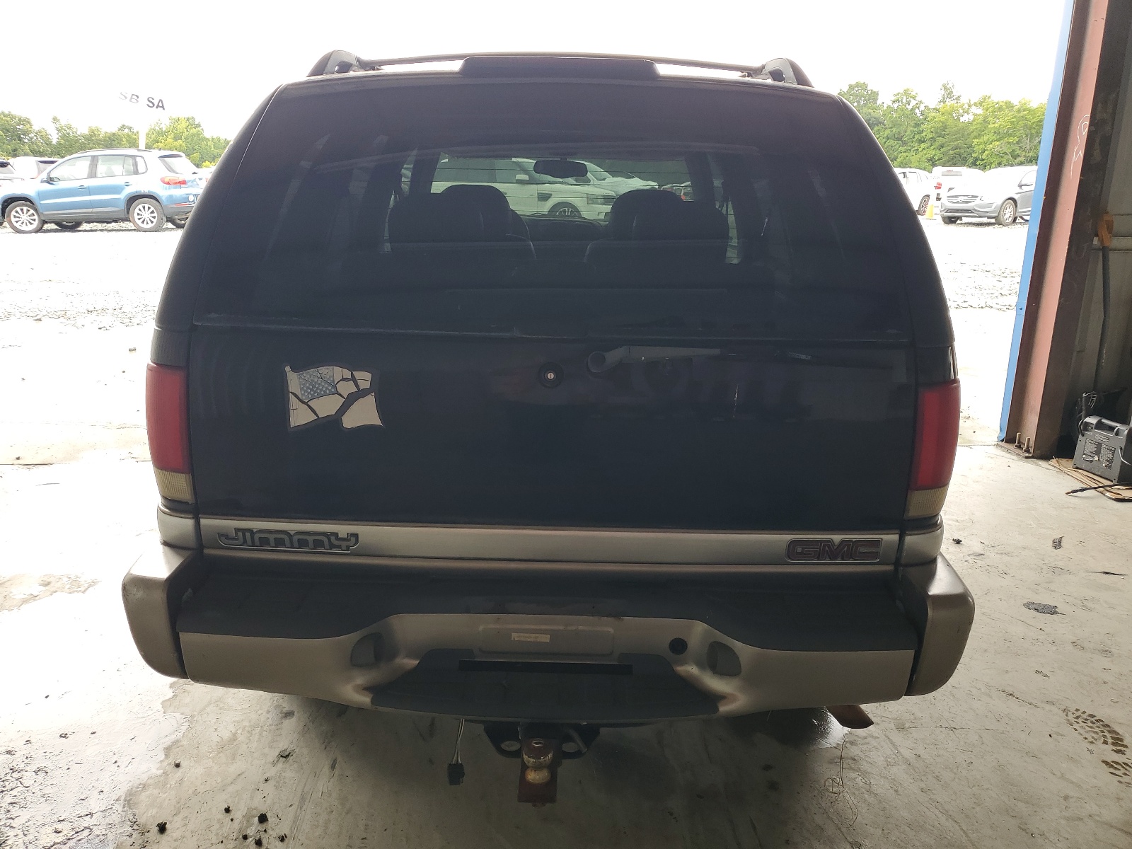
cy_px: 424
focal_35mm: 26
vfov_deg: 53.1
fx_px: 850
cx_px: 566
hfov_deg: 67.3
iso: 50
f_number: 1.5
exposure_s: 1/149
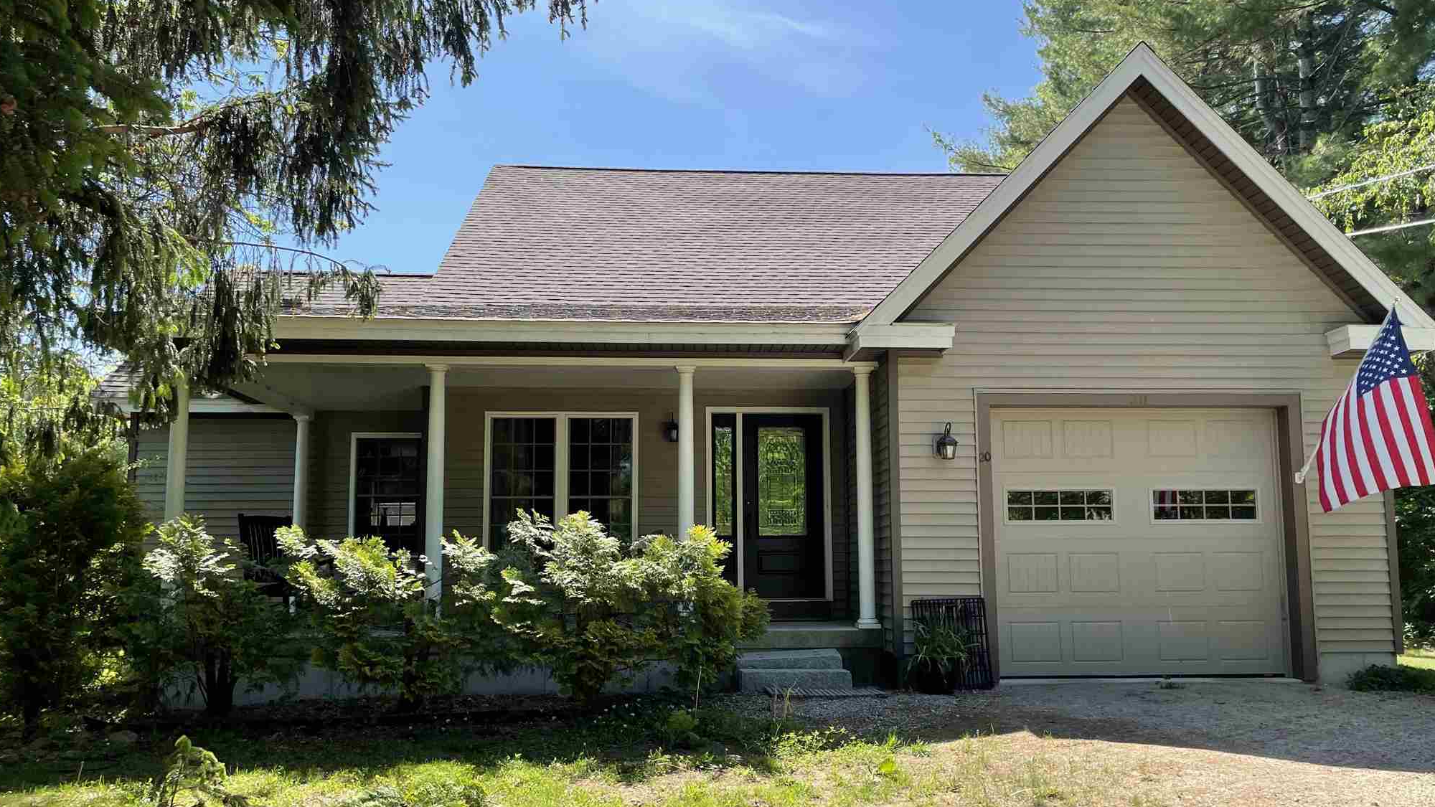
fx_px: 1103
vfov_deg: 40.1
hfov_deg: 66.1
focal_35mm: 29
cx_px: 725
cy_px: 453
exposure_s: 1/1233
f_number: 1.6
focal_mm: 4.2
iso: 32
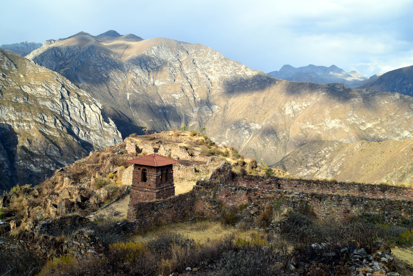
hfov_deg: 57.2
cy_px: 138
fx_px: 379
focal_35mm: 33
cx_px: 206
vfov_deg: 40.0
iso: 400
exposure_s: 1/250
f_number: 10
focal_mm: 22
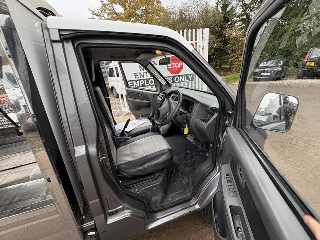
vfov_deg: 81.7
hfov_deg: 98.2
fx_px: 139
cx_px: 162
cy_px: 119
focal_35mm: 15
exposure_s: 1/99
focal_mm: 2.22
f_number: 2.2
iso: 200
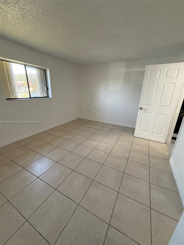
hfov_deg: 85.7
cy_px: 122
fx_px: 99
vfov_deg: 102.1
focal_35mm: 14
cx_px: 92
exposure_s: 1/120
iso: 200
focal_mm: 2.22
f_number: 2.2
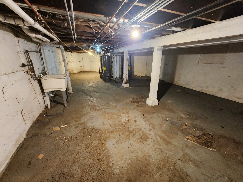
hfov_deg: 106.2
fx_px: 91
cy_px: 91
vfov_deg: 89.9
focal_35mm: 13
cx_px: 122
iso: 640
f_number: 2.2
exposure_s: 1/30
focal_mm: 2.2
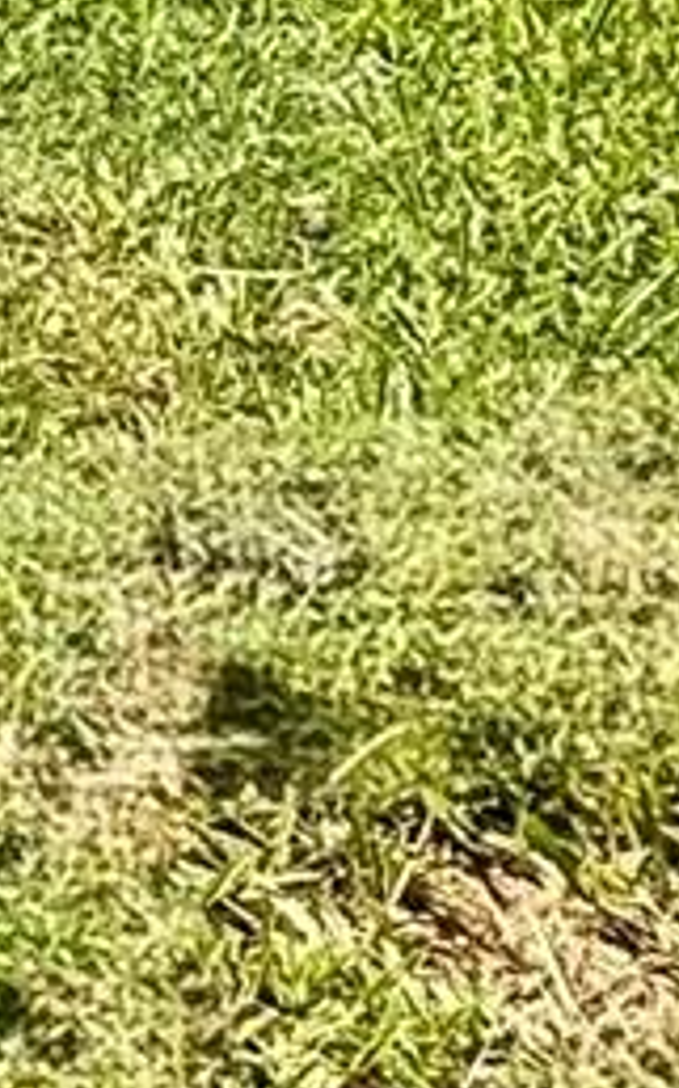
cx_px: -2117
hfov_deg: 7.5
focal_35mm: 118
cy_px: -924
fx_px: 3498
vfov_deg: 15.1
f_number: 2.2
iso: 50
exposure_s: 1/985
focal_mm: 2.22
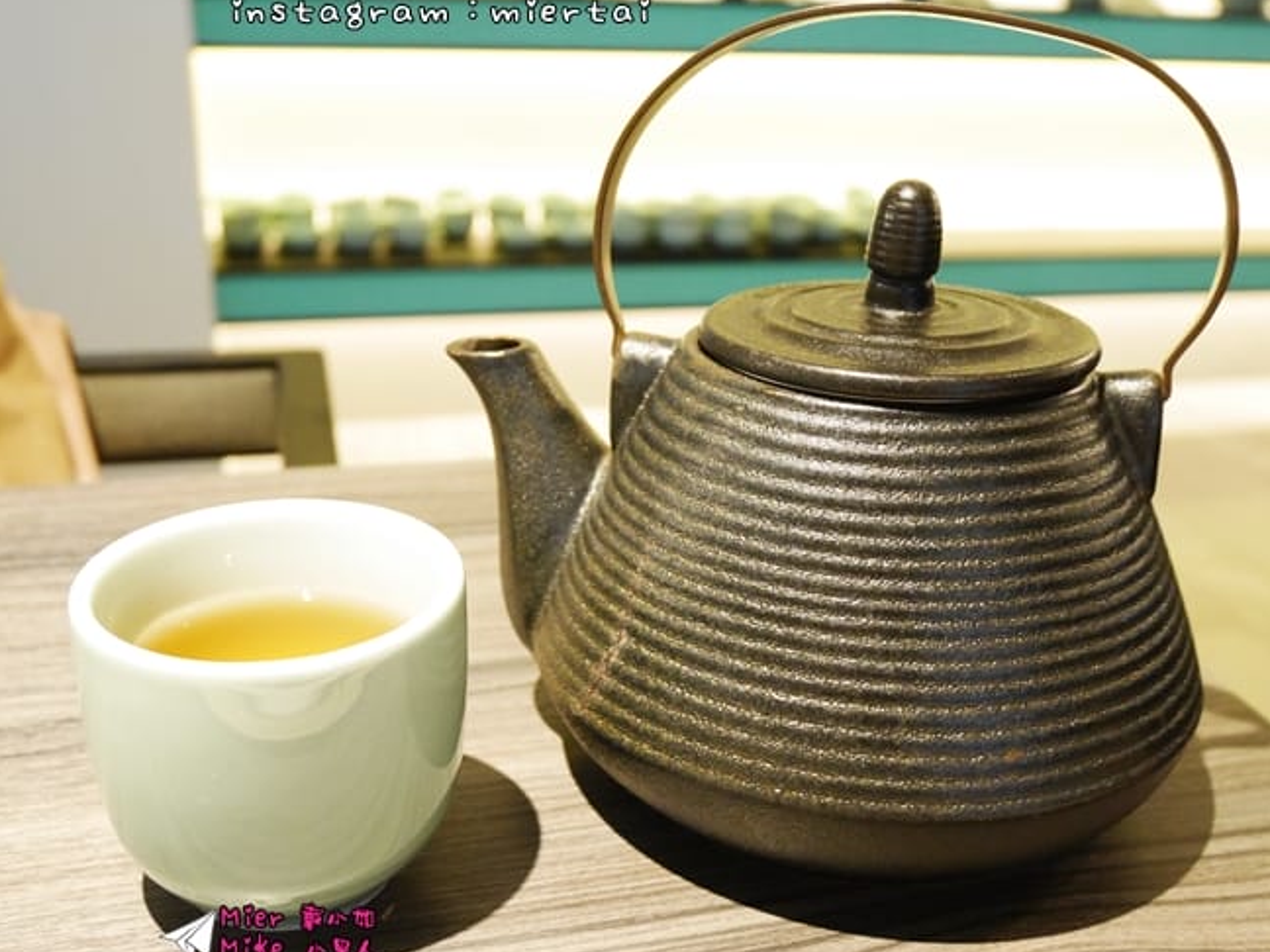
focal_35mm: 37
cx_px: 645
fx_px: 1357
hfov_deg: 50.1
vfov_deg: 38.7
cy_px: 480
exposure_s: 1/25
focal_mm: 18
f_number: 4.2
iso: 3200
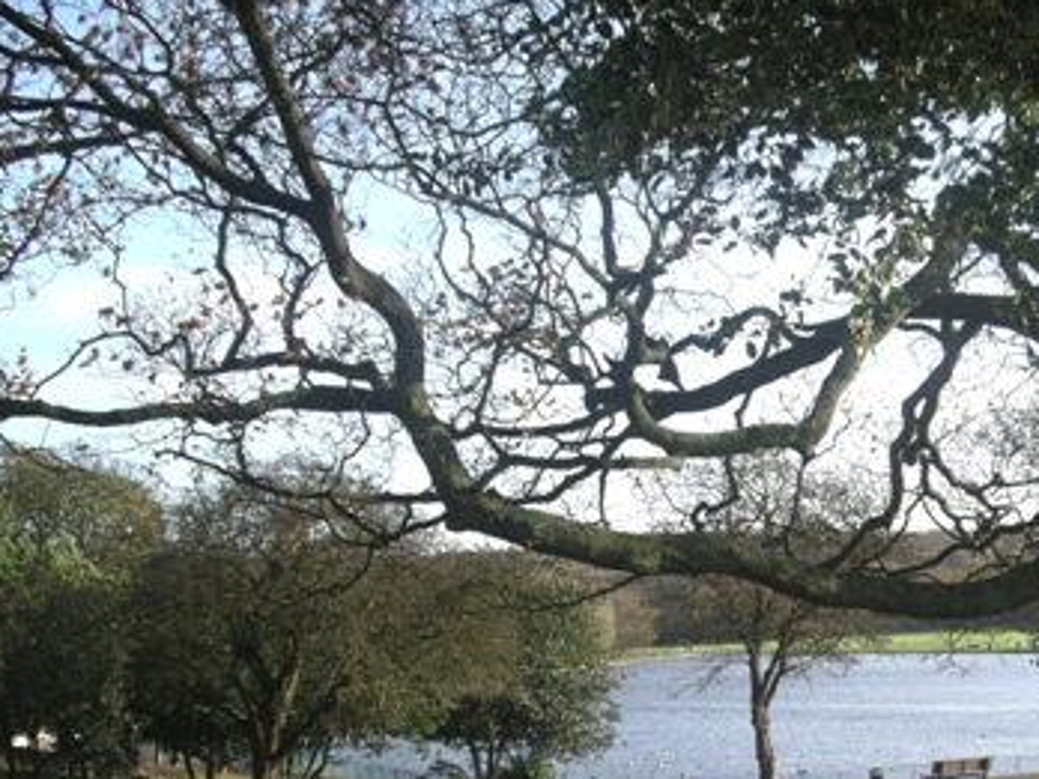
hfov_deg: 27.9
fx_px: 2041
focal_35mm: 68
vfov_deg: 21.1
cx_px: 845
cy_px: 701
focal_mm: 7.8
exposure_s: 1/640
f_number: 2.8
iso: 64
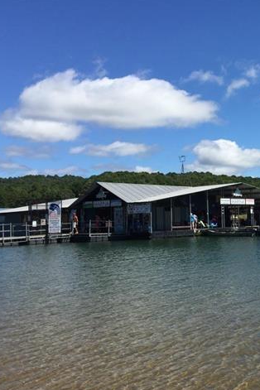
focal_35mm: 41
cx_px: 258
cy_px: 195
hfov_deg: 30.4
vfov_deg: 47.4
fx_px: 444
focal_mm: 4.15
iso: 32
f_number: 2.2
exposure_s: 1/2475
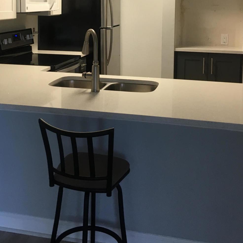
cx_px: 106
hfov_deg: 32.7
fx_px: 413
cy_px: 44
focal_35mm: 52
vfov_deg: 31.8
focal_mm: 4.15
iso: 50
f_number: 2.2
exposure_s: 1/30
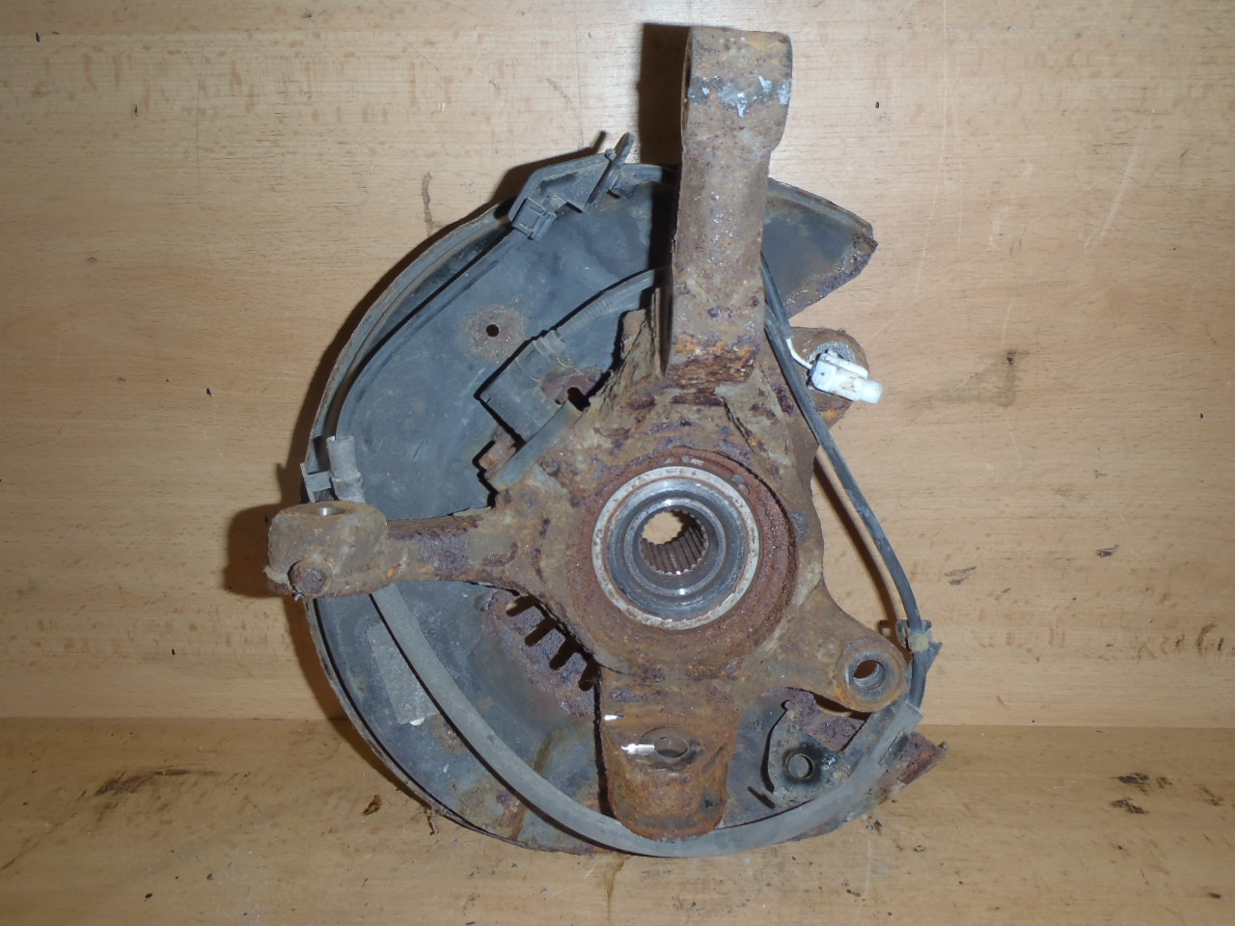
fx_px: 999
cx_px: 618
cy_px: 463
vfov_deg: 49.7
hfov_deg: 63.4
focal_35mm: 28
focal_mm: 5
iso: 100
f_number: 3.9
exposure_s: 1/30
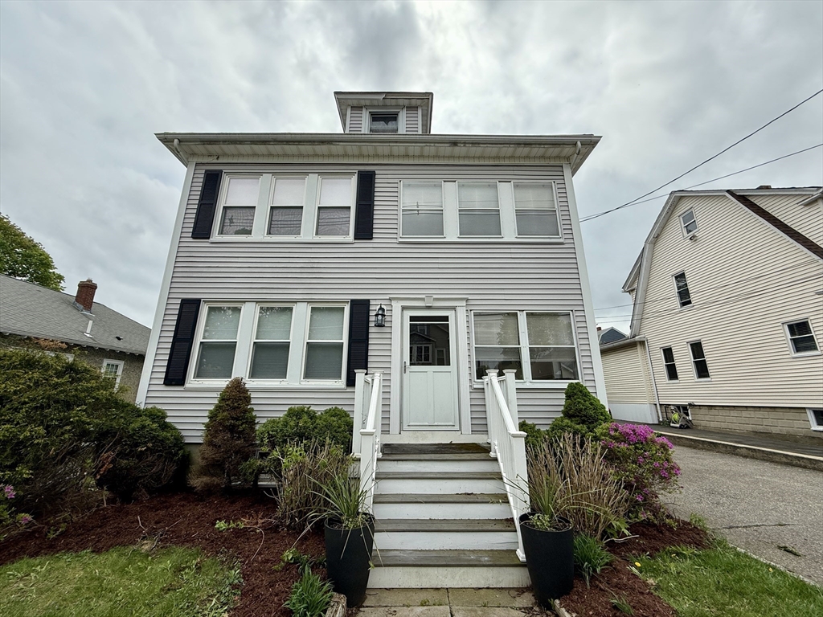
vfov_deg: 85.7
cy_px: 308
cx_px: 412
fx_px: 333
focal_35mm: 14
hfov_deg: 102.1
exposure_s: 1/1848
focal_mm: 2.22
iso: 50
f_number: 2.2
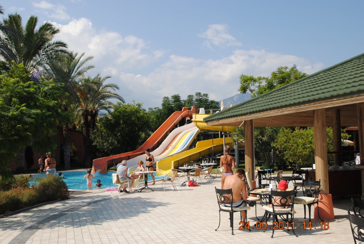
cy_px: 122
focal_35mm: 36
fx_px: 365
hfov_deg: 53.0
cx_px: 182
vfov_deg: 37.0
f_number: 9
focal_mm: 24
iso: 100
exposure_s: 1/200
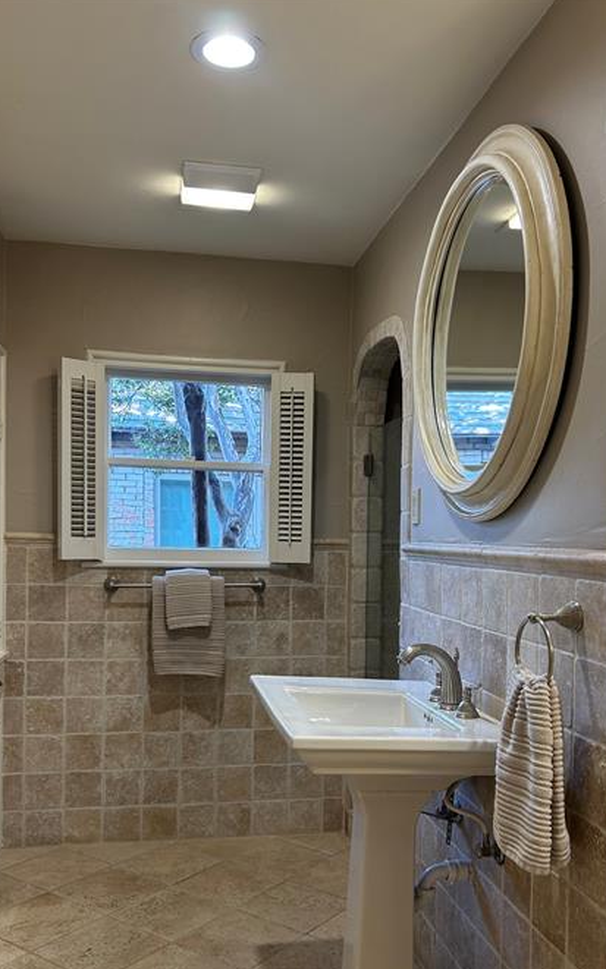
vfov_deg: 59.4
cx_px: 318
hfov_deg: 39.4
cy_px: 556
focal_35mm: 32
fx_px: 846
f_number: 1.5
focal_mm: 5.7
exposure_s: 1/60
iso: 80
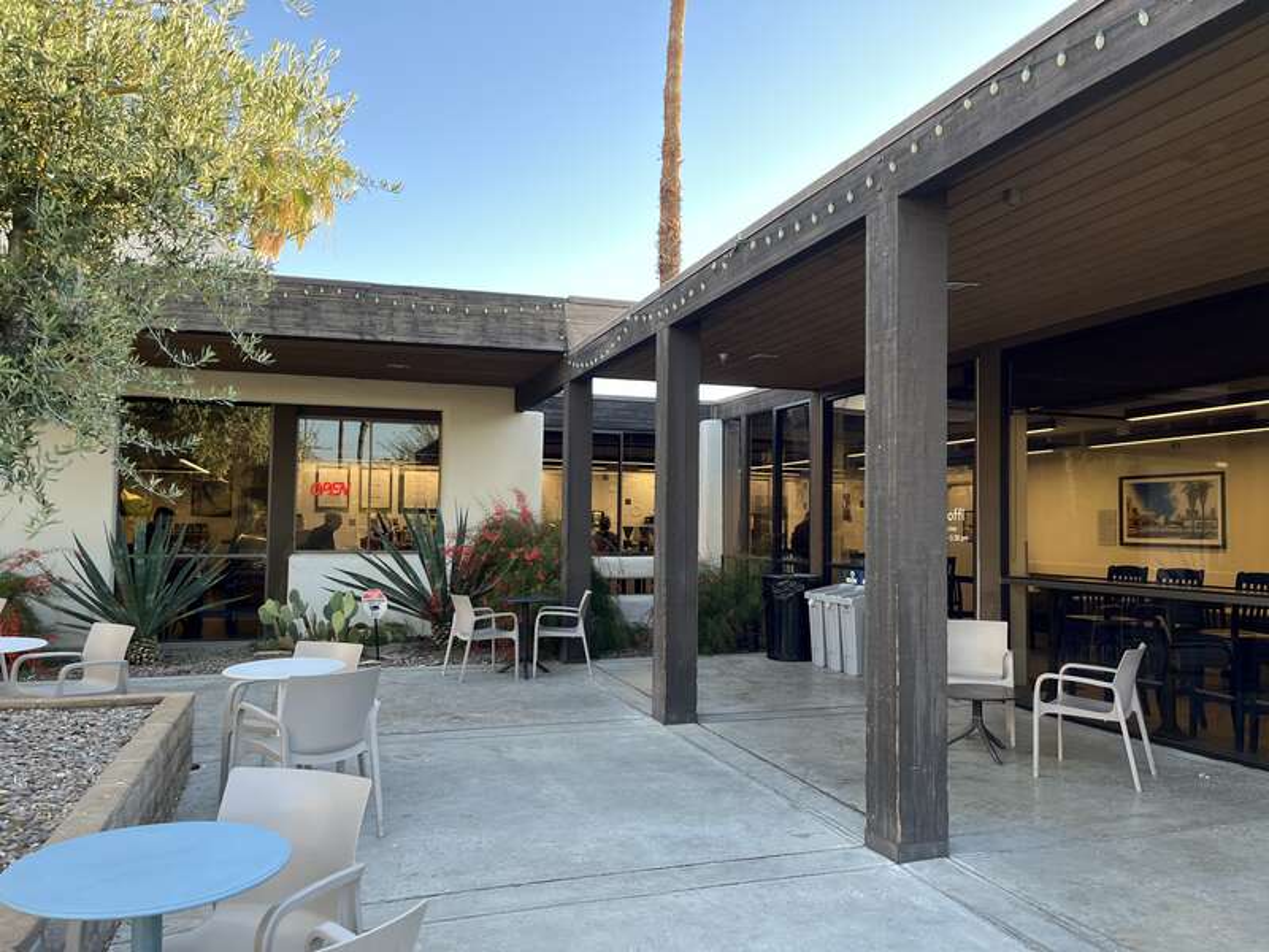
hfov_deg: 67.3
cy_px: 476
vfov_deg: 53.1
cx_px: 634
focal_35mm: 26
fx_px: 953
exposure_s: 1/168
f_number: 1.6
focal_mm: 5.1
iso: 40
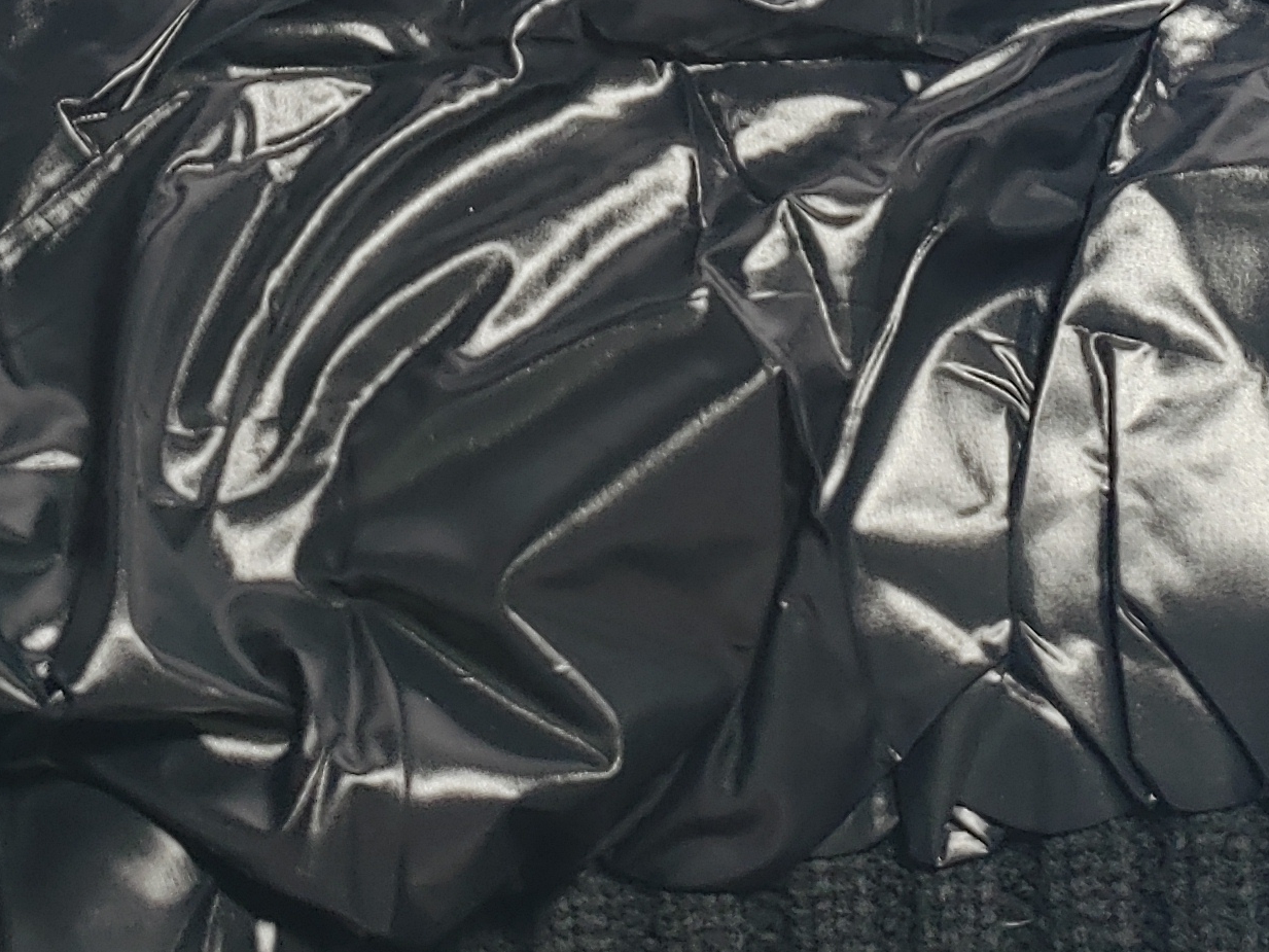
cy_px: -589
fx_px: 3116
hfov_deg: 22.9
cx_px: 836
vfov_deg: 15.6
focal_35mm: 85
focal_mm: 4.3
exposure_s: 1/186
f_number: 1.5
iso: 50
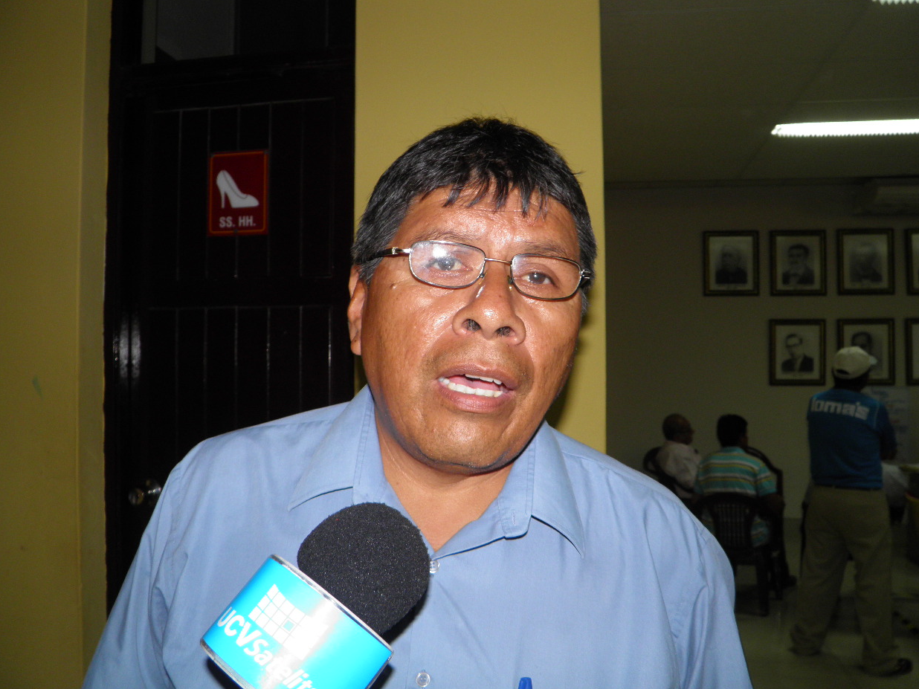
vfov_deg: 48.2
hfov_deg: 61.7
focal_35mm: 29
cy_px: 346
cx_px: 462
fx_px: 770
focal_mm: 4.9
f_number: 2.8
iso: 100
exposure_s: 1/30
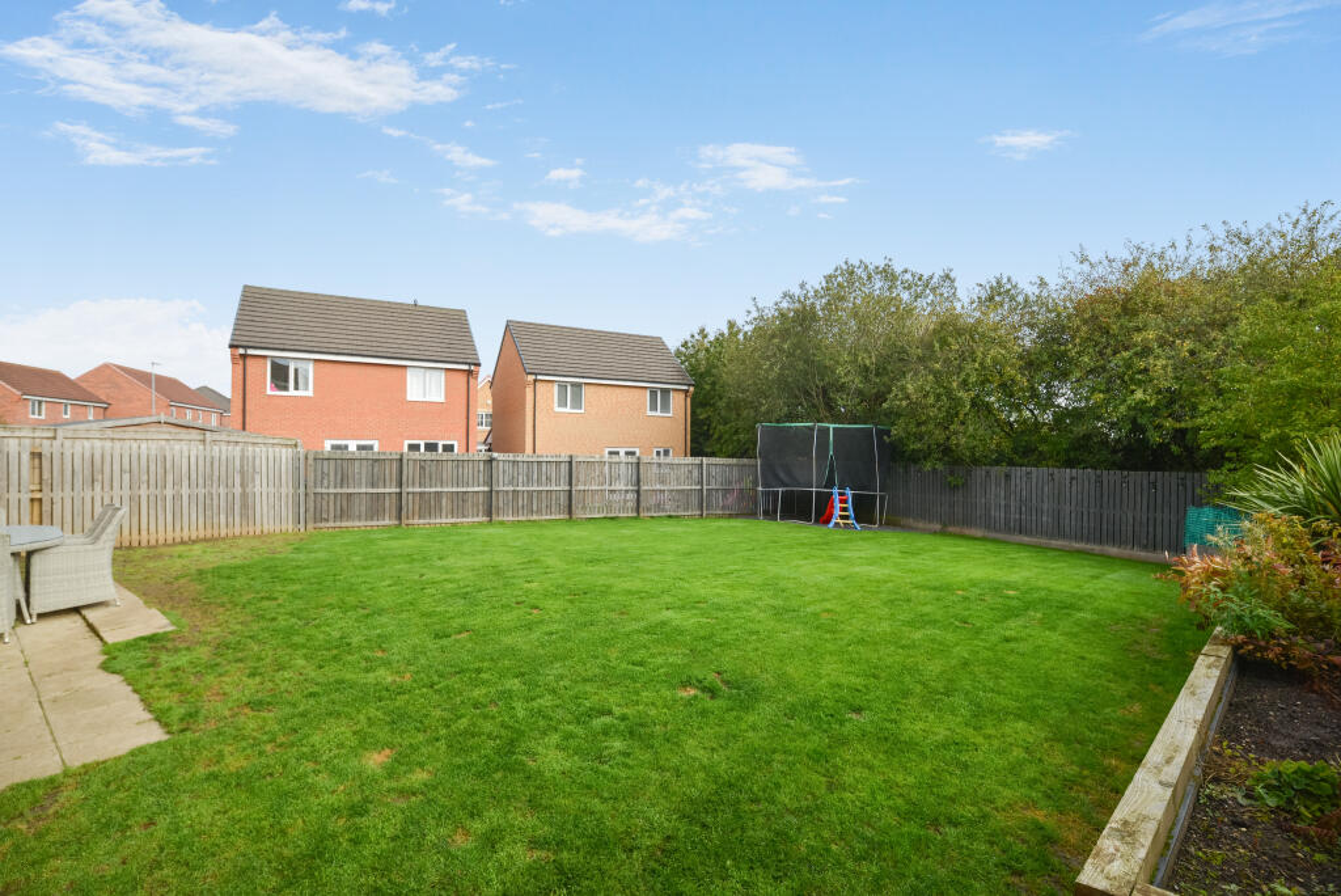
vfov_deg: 77.4
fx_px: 559
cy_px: 448
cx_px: 670
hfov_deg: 100.4
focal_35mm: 15
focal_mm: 15
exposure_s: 1/200
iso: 100
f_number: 8
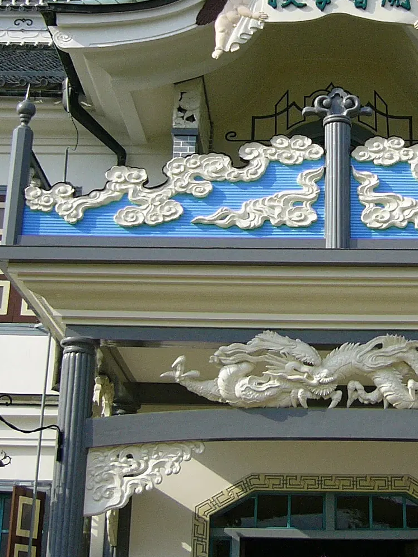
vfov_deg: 26.8
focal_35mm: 72
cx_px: 326
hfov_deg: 20.2
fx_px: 1159
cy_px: 166
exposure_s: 1/800
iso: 50
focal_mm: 5.8
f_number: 8
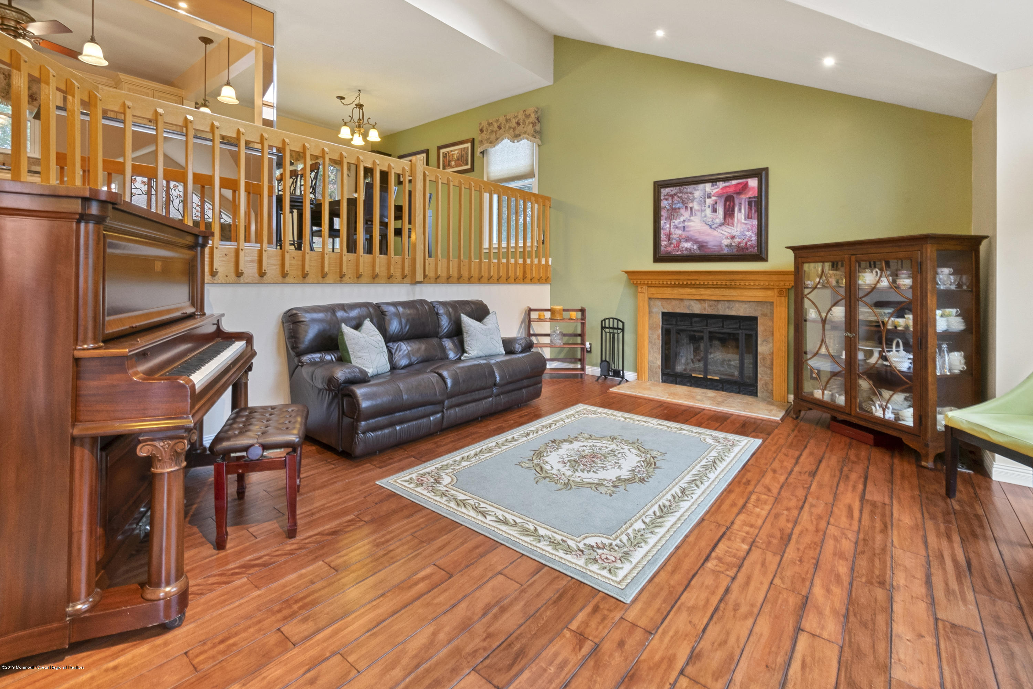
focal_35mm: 15
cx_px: 516
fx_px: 430
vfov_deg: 77.3
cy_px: 344
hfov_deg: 100.4
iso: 400
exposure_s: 1/2.5
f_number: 9
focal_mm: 10
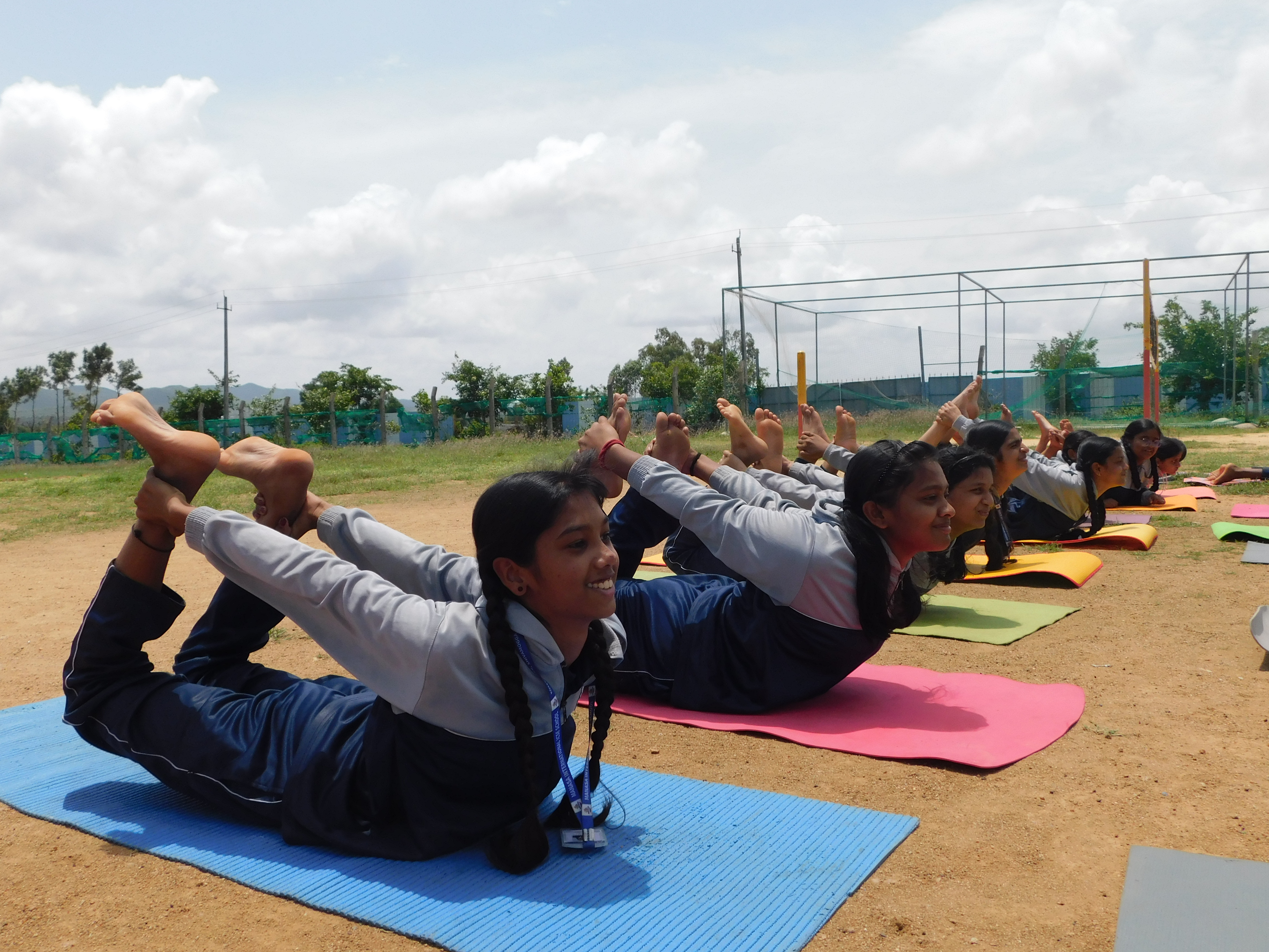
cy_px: 476
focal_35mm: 30
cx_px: 634
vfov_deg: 46.8
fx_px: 1100
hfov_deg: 60.0
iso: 125
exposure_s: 1/500
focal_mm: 5.3
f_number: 6.4
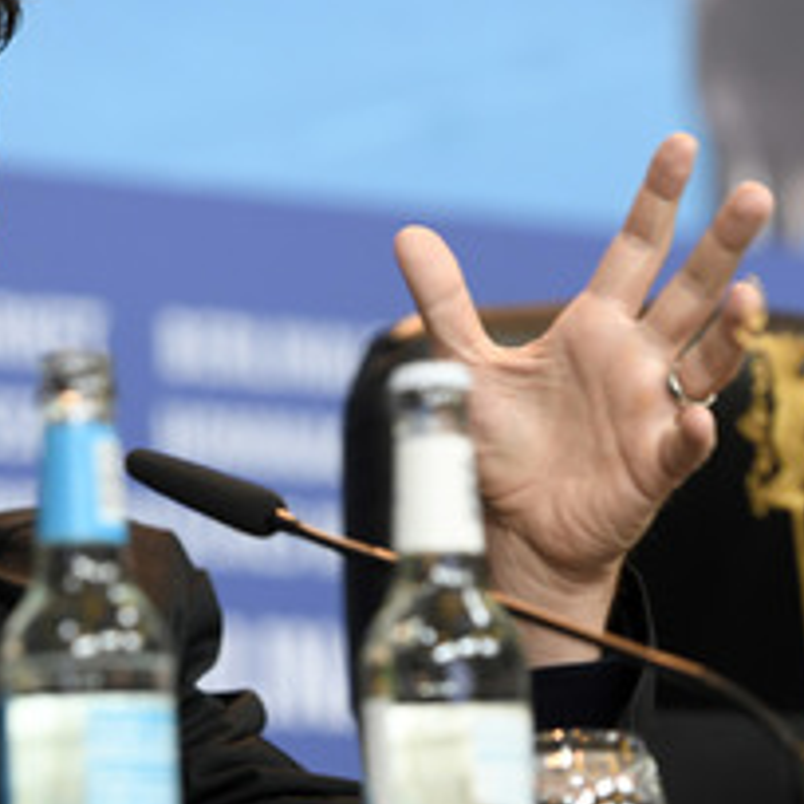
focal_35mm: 254
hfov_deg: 6.9
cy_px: 386
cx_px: 18
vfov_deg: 6.9
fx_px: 6674
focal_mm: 135
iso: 1250
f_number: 3.5
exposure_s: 1/200
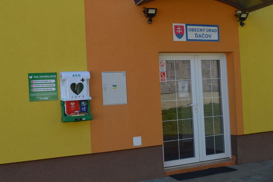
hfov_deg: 45.0
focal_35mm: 44
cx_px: 136
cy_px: 91
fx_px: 330
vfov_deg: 30.8
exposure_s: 1/160
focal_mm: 29
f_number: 6.3
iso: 100
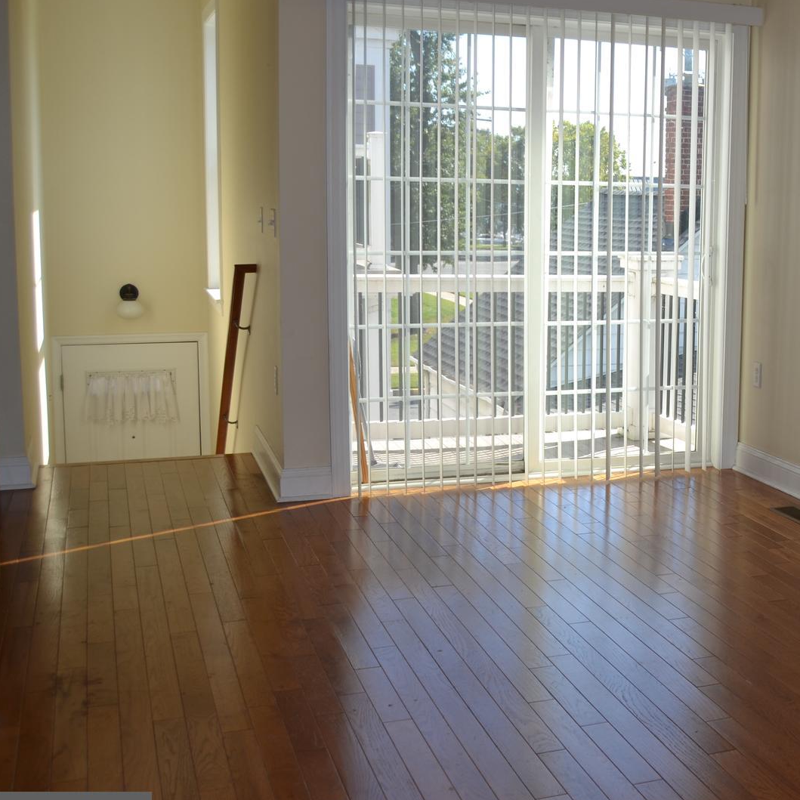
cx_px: 758
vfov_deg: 36.1
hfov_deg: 33.7
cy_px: 331
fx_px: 1224
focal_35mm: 47
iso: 100
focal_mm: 19
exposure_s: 1/160
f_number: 4
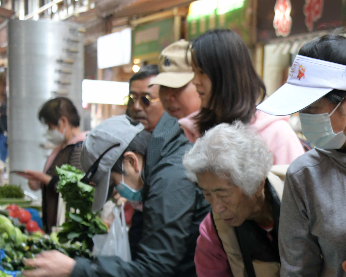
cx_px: 389
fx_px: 1024
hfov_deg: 18.4
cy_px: 260
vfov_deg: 15.2
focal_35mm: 100
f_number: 5
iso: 1600
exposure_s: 1/100
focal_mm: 44
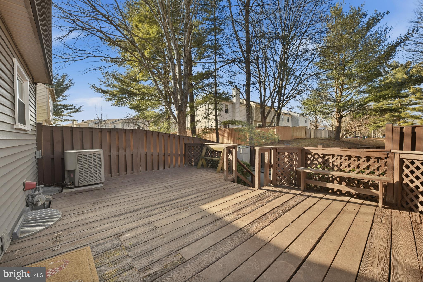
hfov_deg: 104.3
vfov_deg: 81.2
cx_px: 212
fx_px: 164
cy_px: 141
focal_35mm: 14
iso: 250
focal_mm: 14
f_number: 9
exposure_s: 1/500
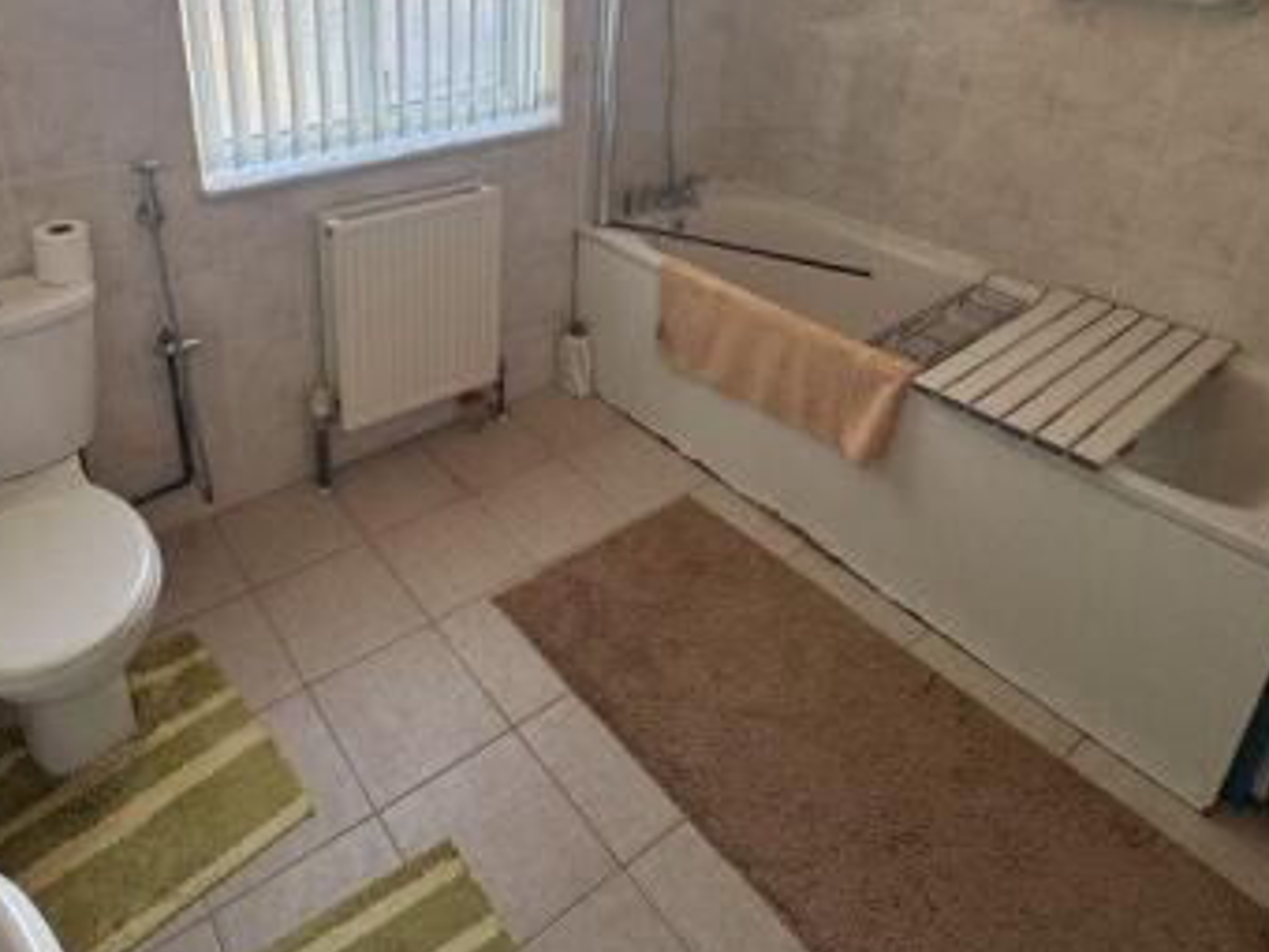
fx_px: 880
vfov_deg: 53.3
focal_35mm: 24
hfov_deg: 69.8
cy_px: 200
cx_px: 435
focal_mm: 2.22
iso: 125
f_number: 2.2
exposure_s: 1/100
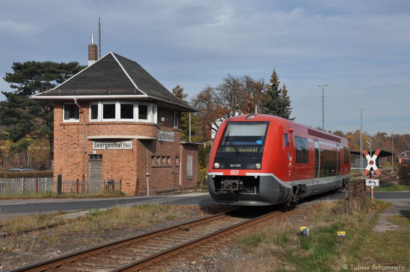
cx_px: 205
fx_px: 717
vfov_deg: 21.5
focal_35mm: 63
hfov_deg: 31.9
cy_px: 136
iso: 200
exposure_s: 1/500
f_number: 10
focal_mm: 42
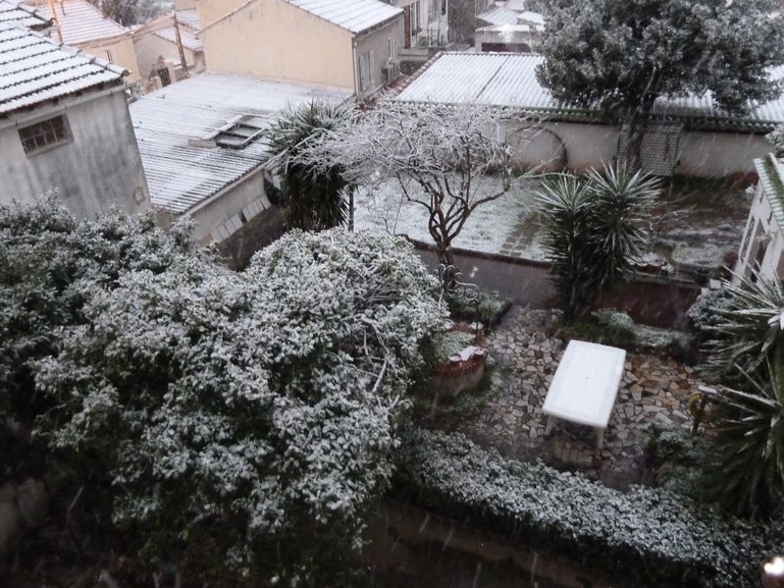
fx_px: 589
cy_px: 302
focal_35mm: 26
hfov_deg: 67.3
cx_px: 380
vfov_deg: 53.1
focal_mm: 4.1
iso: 800
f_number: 3.3
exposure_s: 1/10
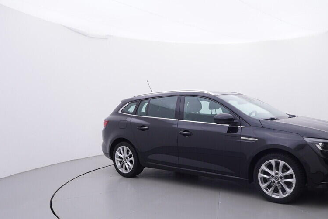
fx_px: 280
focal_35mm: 31
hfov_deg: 59.2
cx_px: 221
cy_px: 138
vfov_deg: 42.4
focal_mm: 15
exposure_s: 1/80
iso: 200
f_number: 5
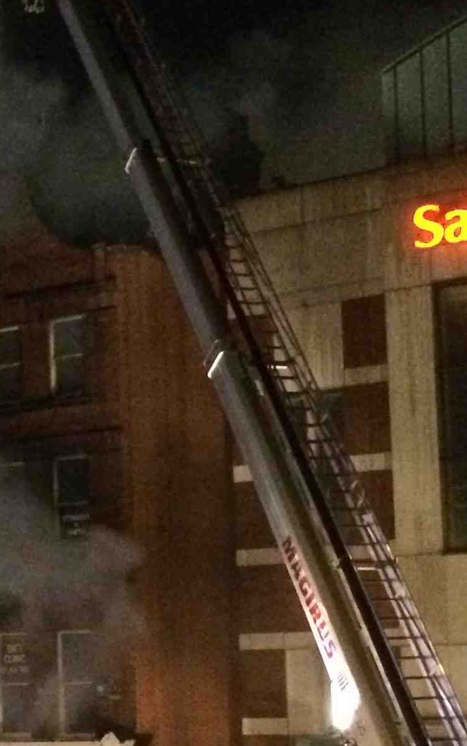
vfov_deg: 24.5
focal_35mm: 84
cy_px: 498
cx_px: 33
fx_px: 1709
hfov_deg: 15.4
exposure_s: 1/17
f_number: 2.2
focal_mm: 4.15
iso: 800
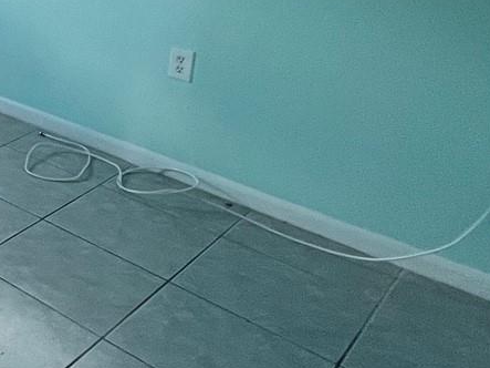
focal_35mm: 47
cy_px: -37
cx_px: -274
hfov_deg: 26.6
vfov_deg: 28.1
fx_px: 665
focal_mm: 1.57
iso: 250
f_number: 1.8
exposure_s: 1/71
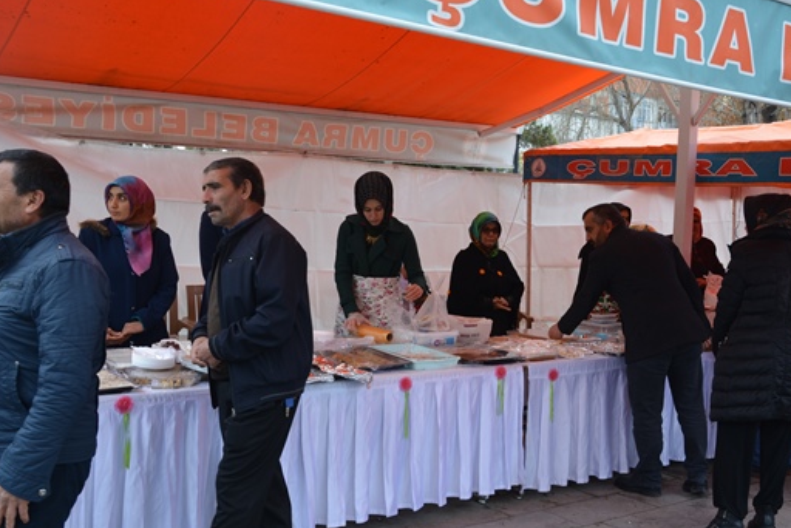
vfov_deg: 29.9
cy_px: 262
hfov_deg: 43.4
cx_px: 463
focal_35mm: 45
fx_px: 989
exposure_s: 1/125
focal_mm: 24
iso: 200
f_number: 5.6
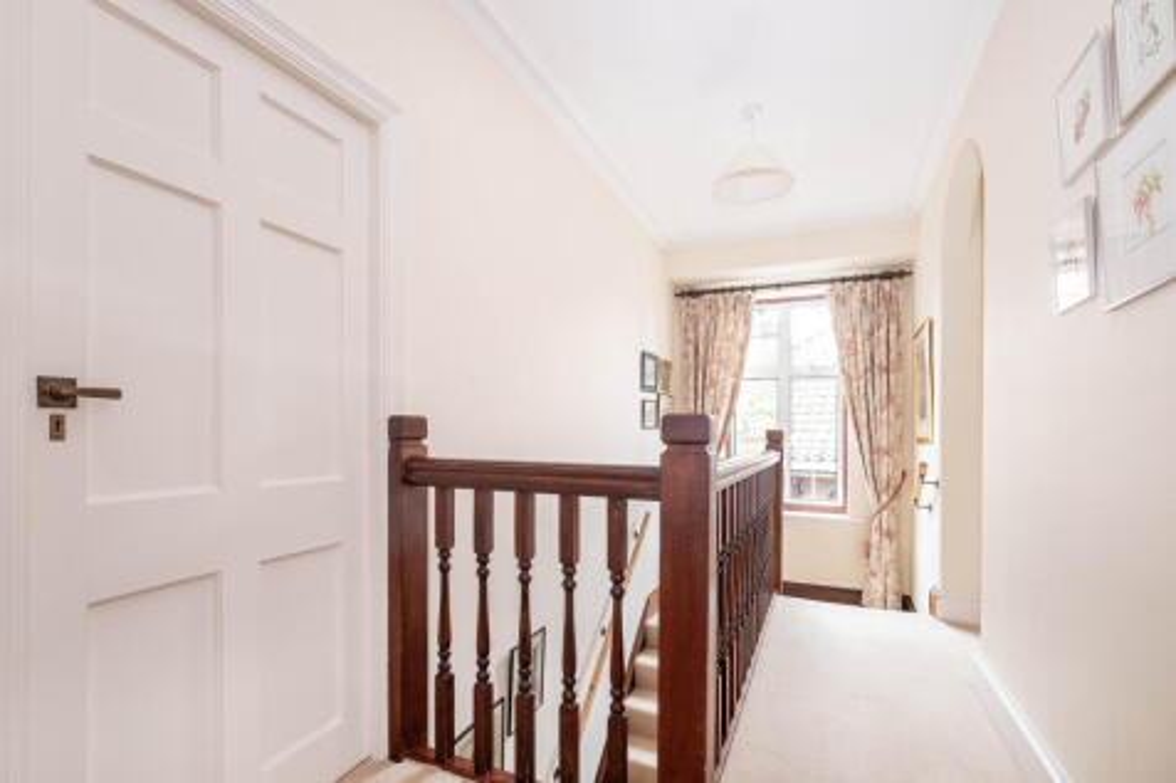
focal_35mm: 15
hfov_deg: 100.4
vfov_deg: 77.3
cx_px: 588
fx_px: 490
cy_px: 392
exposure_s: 1/5
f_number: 6.4
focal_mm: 10
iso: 400
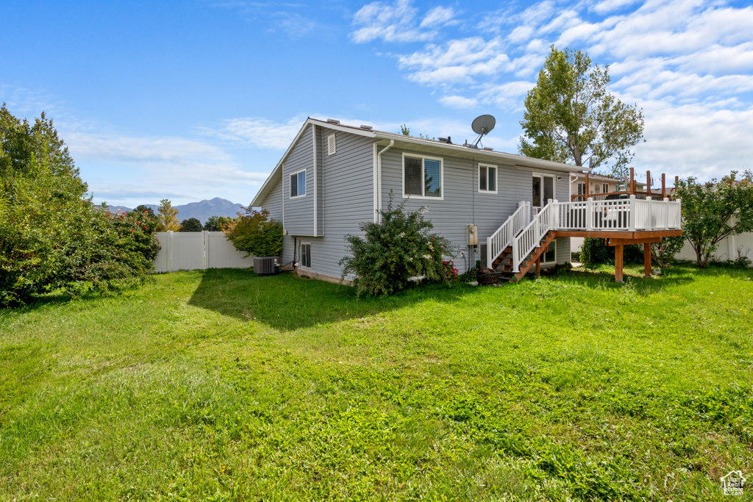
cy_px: 251
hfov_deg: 93.3
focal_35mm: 17
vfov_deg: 70.5
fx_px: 356
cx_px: 376
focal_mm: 17
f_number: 11
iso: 250
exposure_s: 1/640
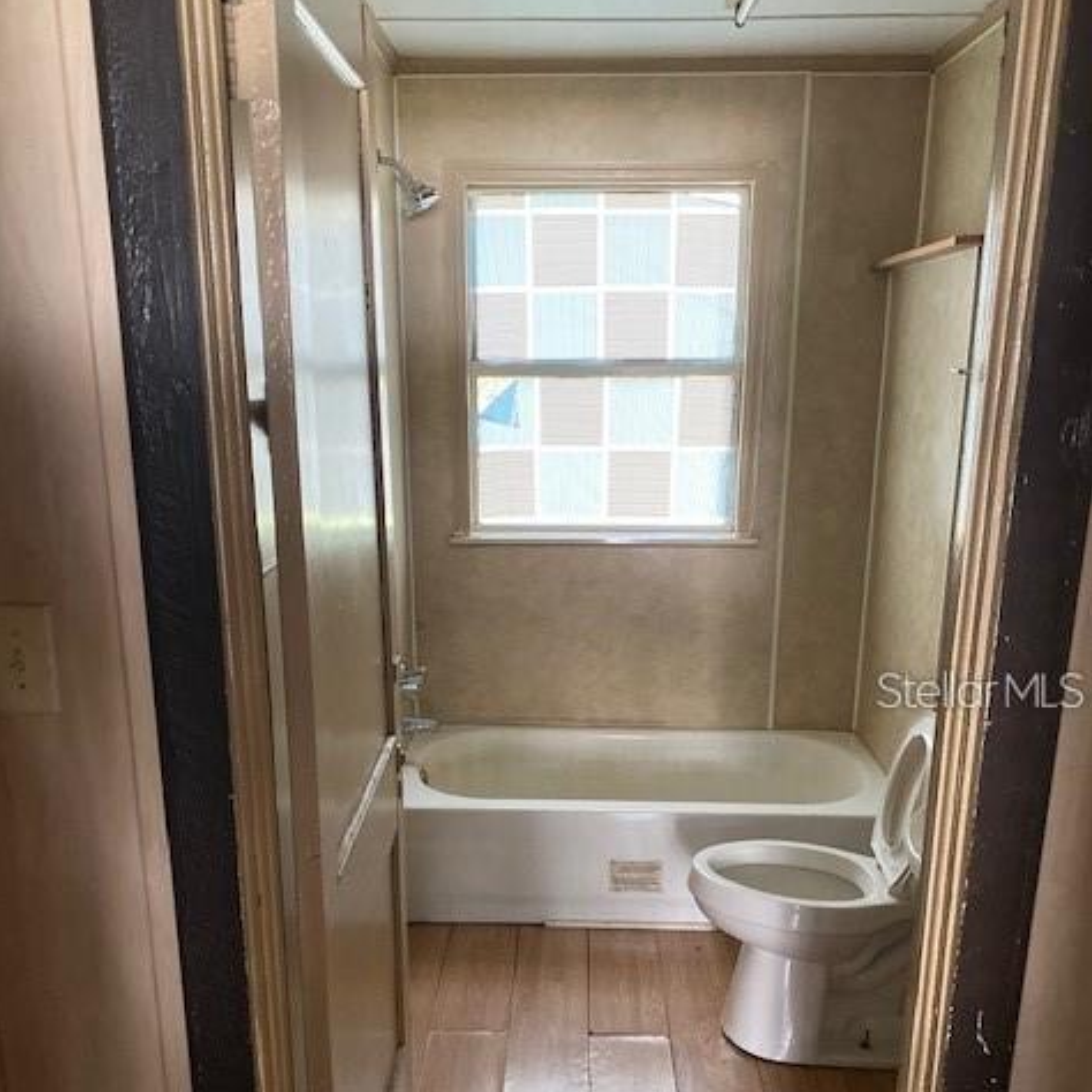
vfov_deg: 51.9
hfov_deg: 52.5
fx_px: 1106
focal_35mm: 31
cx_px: 541
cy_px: 689
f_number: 1.8
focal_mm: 4.25
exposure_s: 1/60
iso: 500
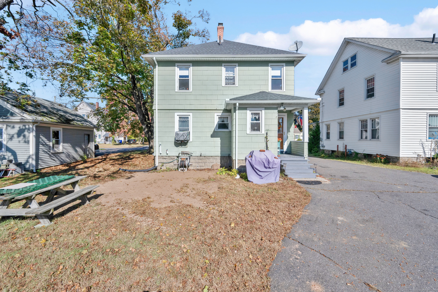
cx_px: 219
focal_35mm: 14
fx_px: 170
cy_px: 146
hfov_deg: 104.3
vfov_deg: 81.2
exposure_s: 1/2000
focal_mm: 14
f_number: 9
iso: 640
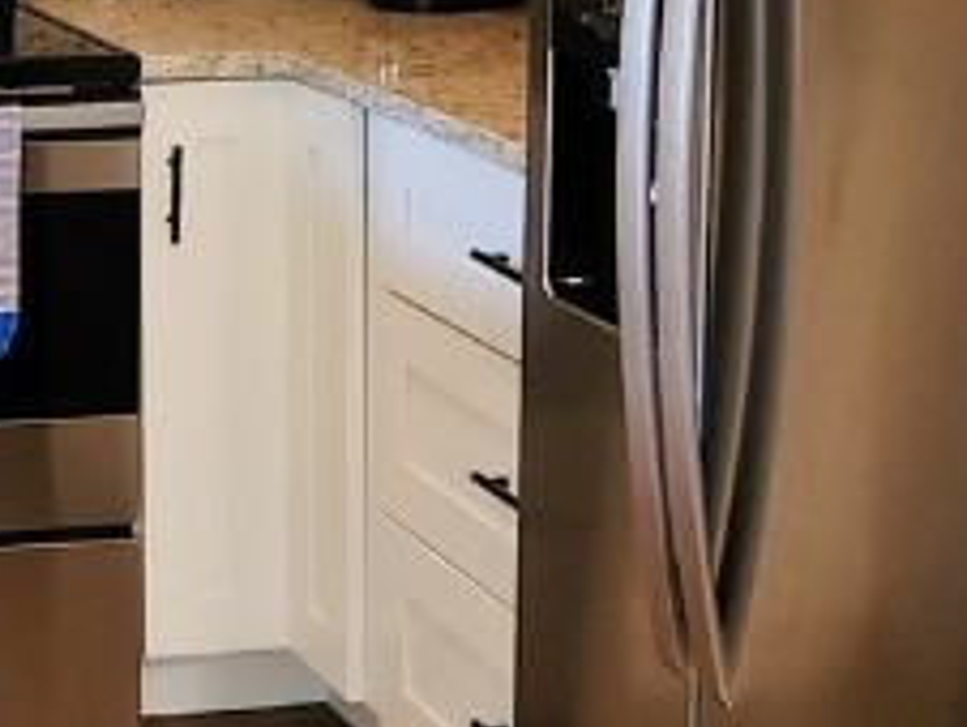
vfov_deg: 13.8
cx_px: -274
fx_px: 2908
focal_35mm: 104
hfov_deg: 17.7
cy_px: -154
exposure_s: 1/40
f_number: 1.8
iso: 125
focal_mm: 5.4
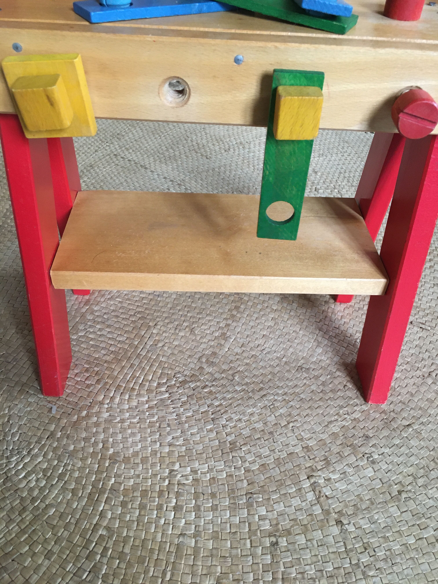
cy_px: 292
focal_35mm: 29
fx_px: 489
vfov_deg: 61.7
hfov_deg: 48.2
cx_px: 219
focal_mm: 4.15
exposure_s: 1/33
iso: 160
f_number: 2.2
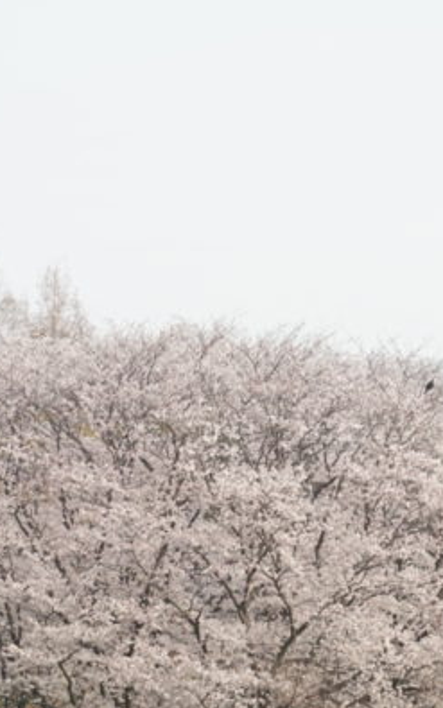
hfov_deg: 3.9
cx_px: 387
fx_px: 6488
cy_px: 753
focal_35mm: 336
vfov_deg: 6.2
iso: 400
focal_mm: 127
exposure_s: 1/160
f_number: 11
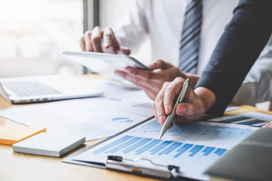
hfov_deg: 37.5
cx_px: 136
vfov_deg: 25.5
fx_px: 400
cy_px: 90
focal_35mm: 53
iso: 400
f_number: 2.5
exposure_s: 1/80
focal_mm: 35
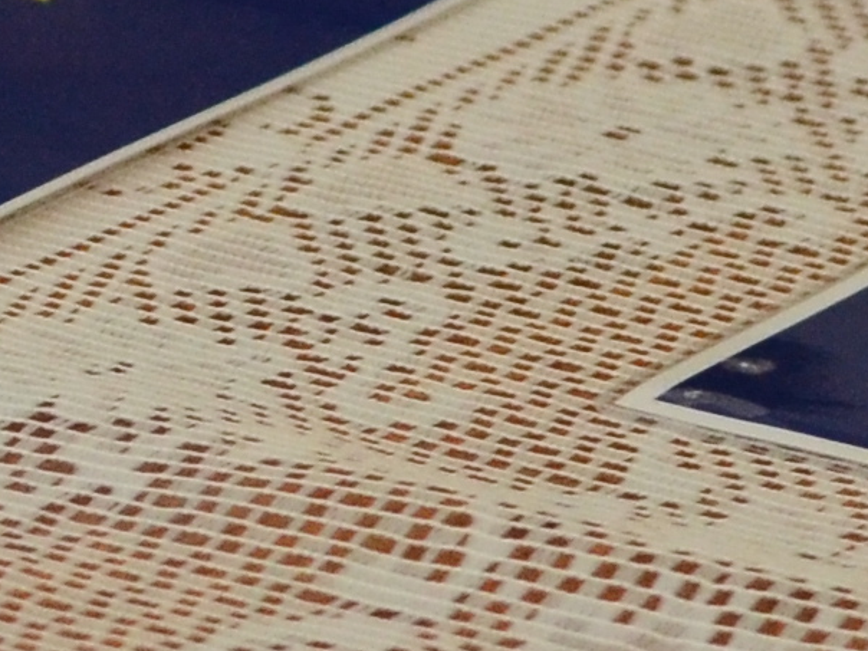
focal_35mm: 587
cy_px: 591
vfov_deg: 2.5
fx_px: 14719
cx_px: -1827
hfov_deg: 3.3
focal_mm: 50
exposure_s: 1/250
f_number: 2.8
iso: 1250
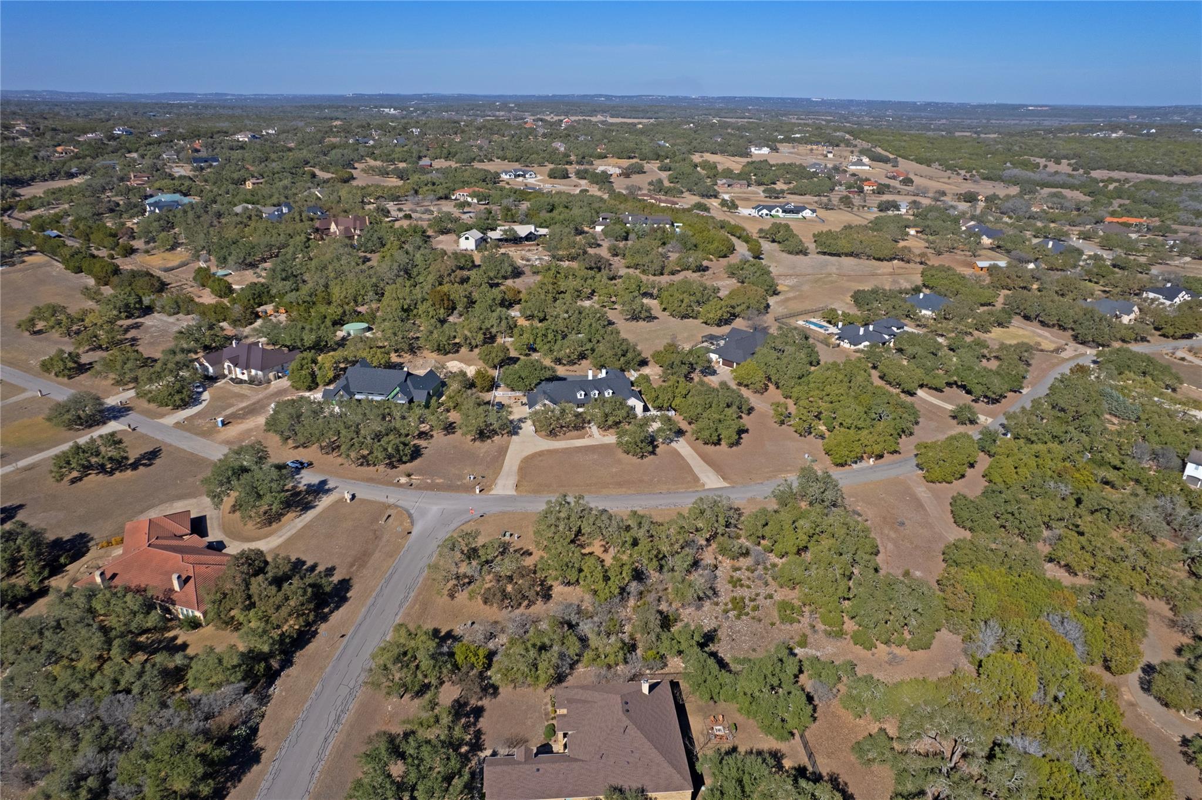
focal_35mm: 22
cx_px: 601
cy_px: 400
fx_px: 734
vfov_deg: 57.2
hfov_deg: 78.6
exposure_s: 1/4000
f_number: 2.8
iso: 110
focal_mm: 8.38
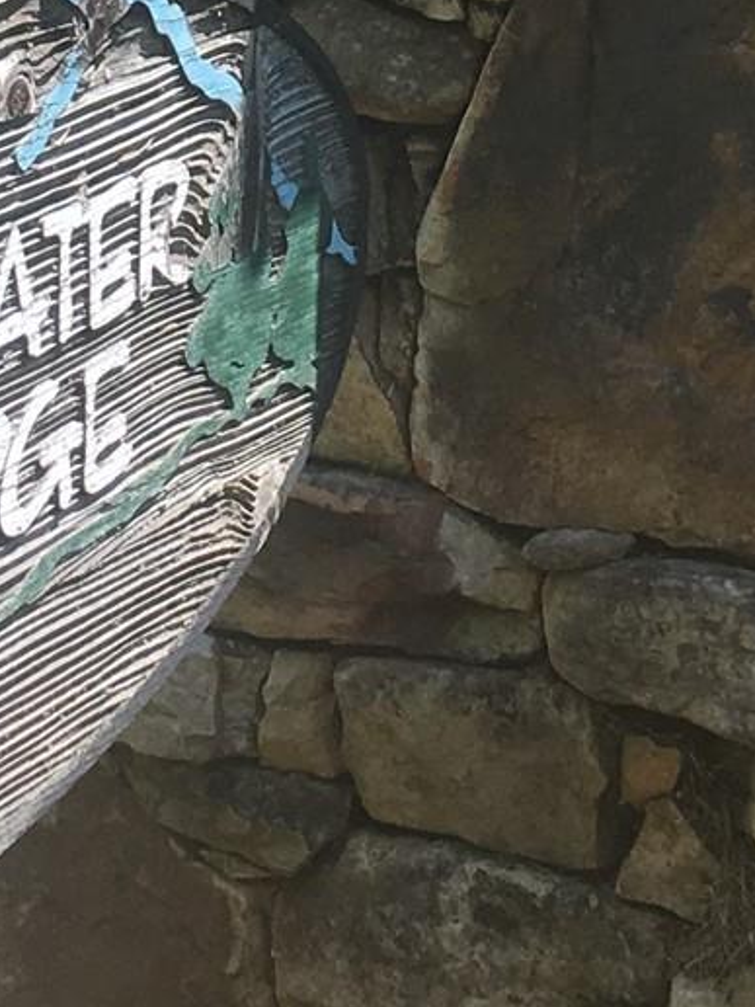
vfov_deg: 16.6
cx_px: 615
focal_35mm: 115
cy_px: -70
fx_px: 3344
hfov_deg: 12.8
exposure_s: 1/625
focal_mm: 4.15
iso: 25
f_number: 2.2
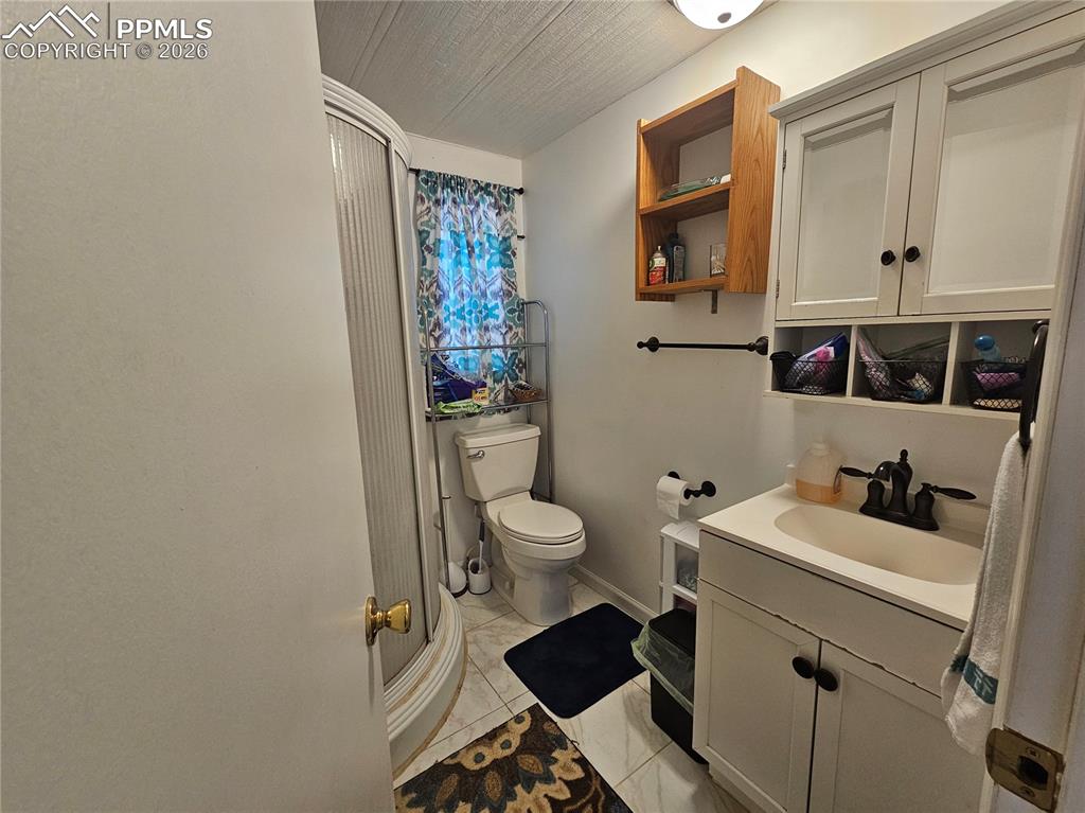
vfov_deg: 89.9
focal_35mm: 13
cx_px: 542
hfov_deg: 106.2
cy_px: 406
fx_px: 407
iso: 200
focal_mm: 2.2
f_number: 2.2
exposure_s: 1/60
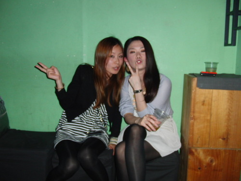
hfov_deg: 50.1
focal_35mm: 37
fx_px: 258
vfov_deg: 38.7
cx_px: 120
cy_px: 90
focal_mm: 6.42
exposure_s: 1/15
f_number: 3.6
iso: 100
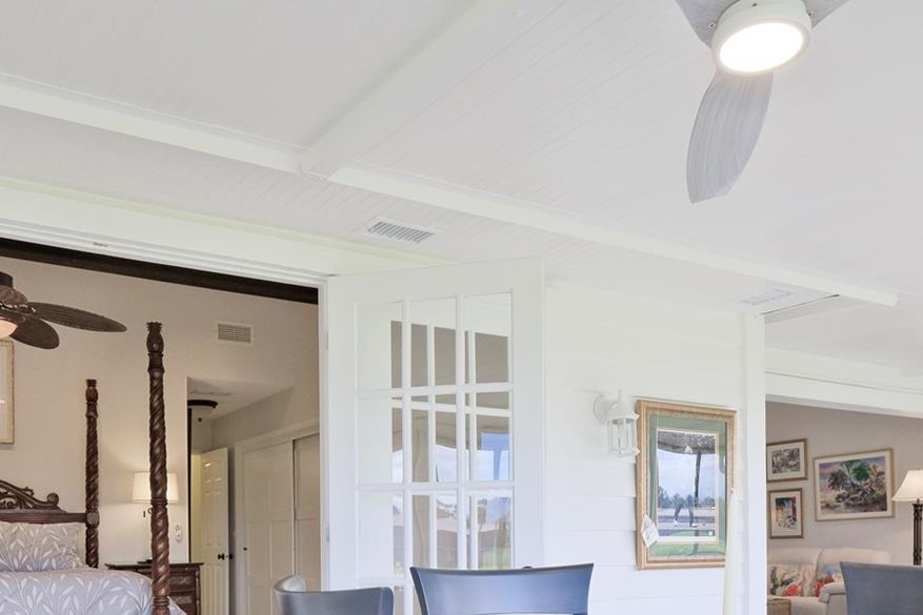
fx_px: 795
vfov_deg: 39.4
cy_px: 551
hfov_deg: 60.2
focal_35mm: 31
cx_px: 429
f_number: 4
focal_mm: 11.6
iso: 640
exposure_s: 1/320
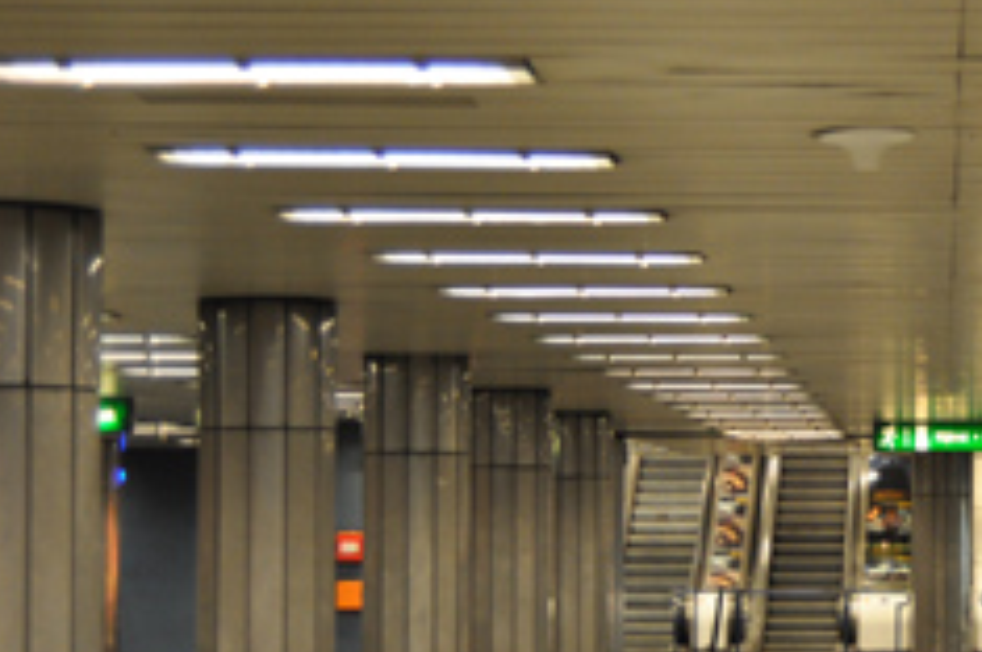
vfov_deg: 12.3
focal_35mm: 111
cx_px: 923
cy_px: 410
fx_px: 3031
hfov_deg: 18.0
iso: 800
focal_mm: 29
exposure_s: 1/40
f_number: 3.2
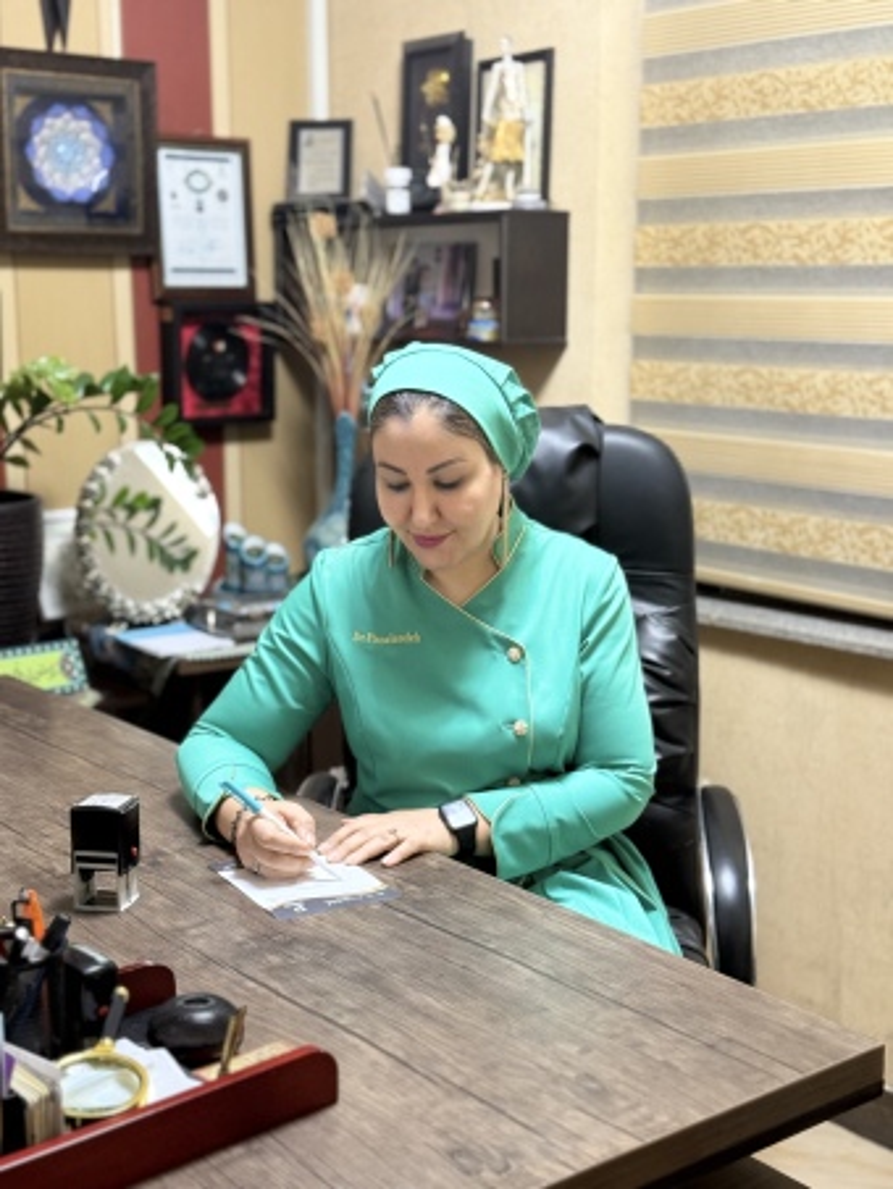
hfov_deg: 30.3
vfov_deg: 39.6
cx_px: 446
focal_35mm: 48
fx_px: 1650
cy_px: 594
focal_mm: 6.76
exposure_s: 1/33
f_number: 1.78
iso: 320
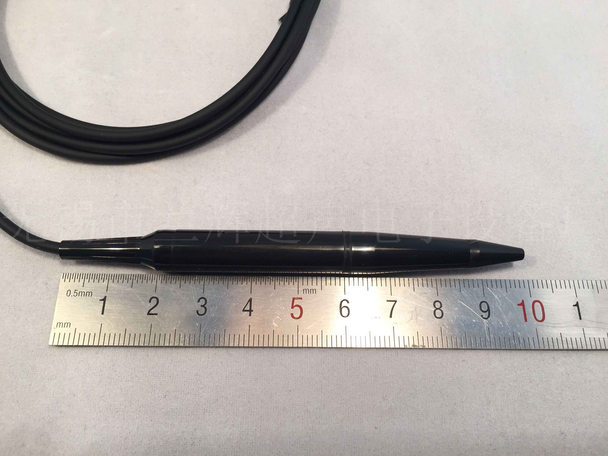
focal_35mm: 29
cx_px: 304
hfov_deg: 61.7
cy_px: 228
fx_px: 509
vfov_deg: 48.2
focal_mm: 4.15
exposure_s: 1/100
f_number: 2.2
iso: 50
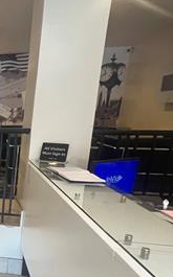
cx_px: -126
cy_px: 188
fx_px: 303
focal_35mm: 40
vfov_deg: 48.4
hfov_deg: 22.1
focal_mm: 1.57
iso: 250
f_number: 1.8
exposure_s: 1/60
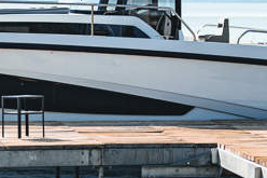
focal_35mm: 220
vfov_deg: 6.2
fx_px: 1631
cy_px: 180
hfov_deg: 9.4
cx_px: 174
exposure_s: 1/4000
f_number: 2.2
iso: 100
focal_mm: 50
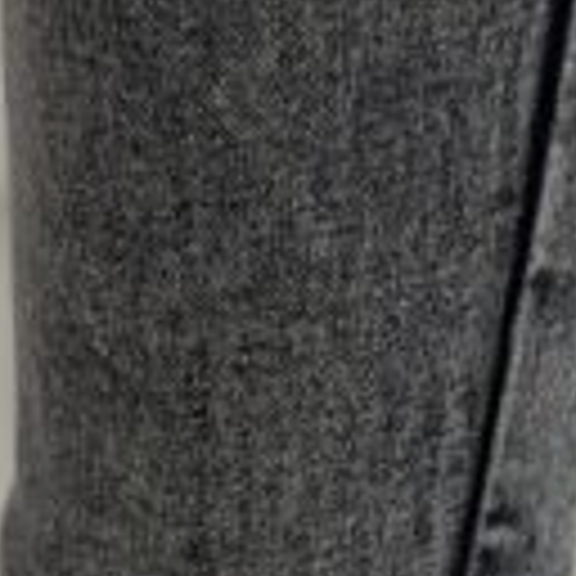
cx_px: -544
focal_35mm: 265
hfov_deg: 6.4
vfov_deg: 6.4
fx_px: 4989
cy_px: 1076
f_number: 1.78
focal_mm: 6.86
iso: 125
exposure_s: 1/100
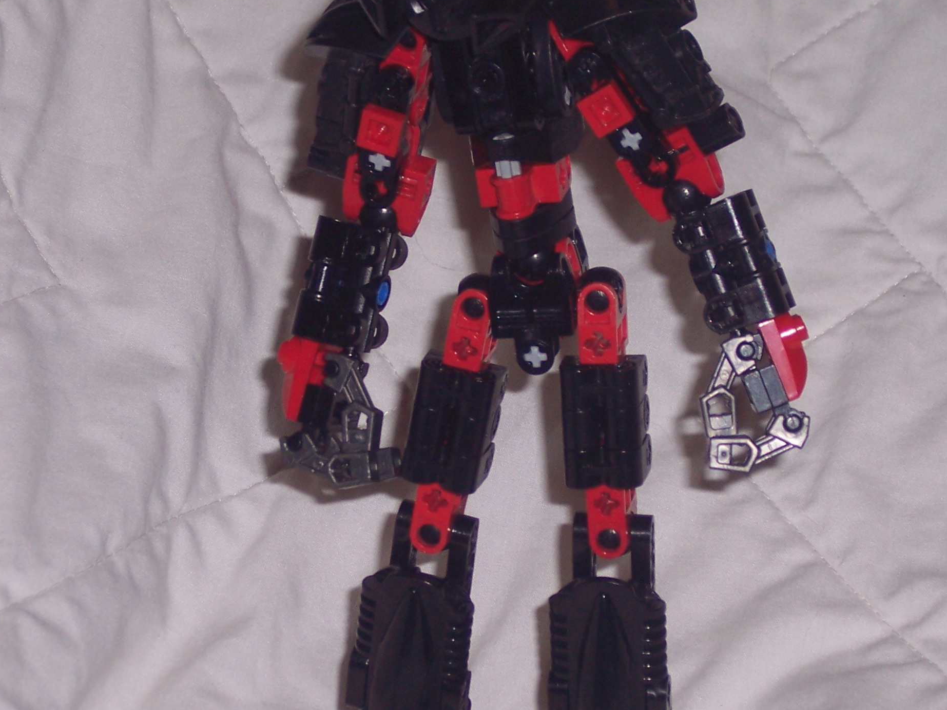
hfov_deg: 12.3
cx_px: 507
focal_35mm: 161
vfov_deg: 9.2
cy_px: 369
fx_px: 4405
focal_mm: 21.3
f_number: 4.8
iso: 100
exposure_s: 1/125
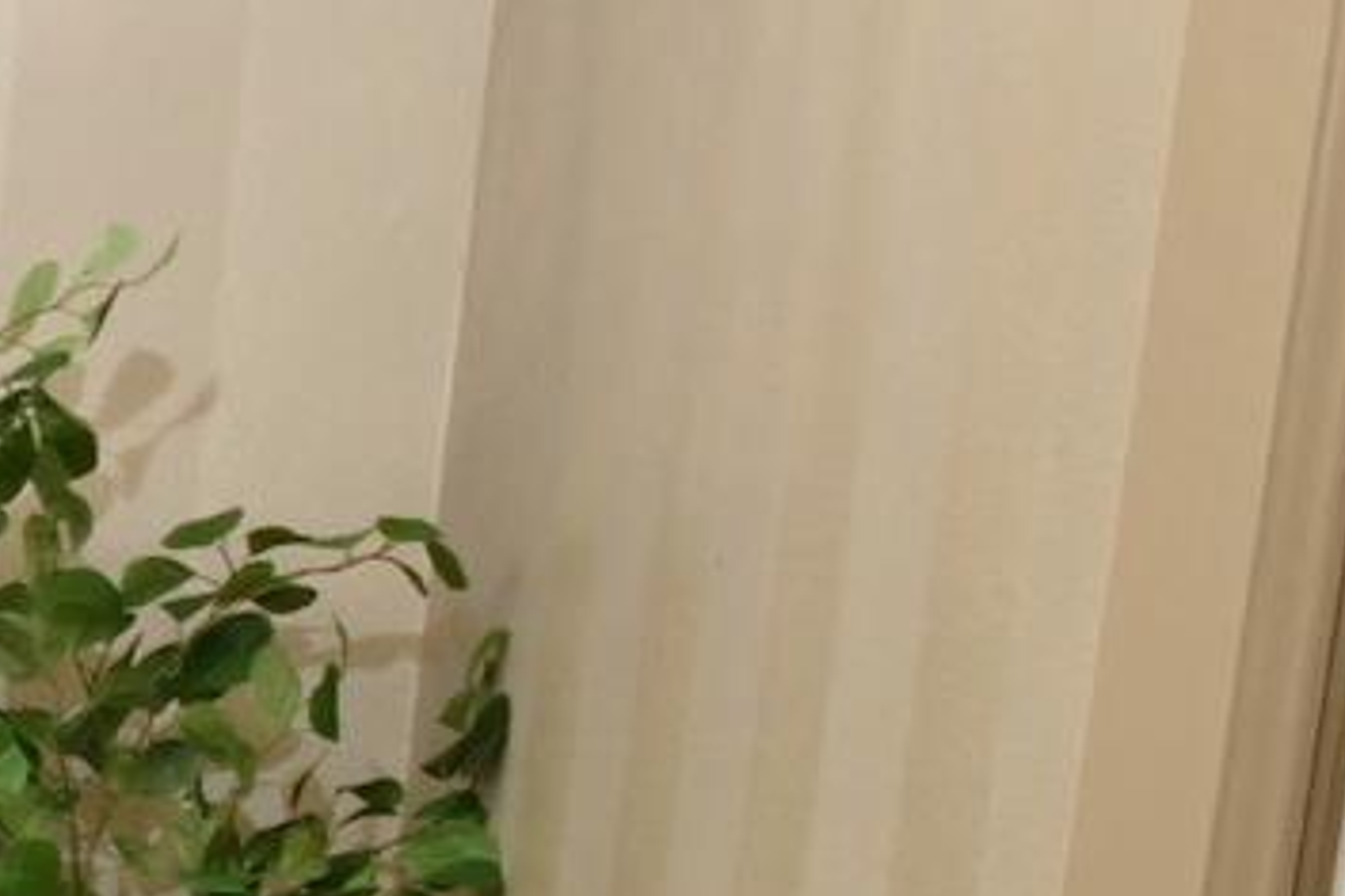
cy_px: 1489
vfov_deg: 12.5
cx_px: -2320
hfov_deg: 12.6
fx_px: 3809
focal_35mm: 102
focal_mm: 10
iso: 400
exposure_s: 1/125
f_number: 7.1
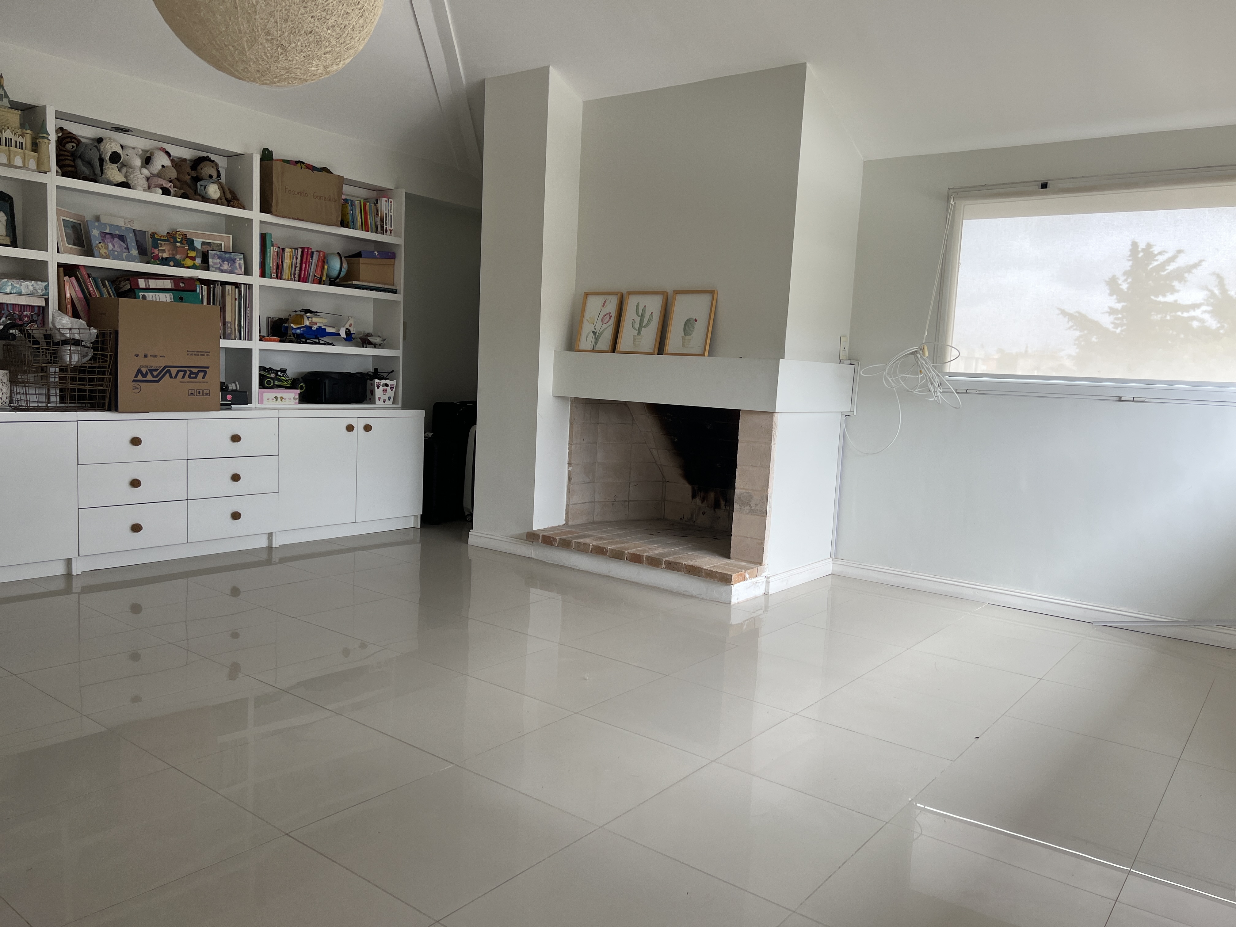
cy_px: 464
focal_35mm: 26
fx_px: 928
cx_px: 618
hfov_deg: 67.3
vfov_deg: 53.1
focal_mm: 5.7
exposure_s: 1/184
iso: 40
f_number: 1.5
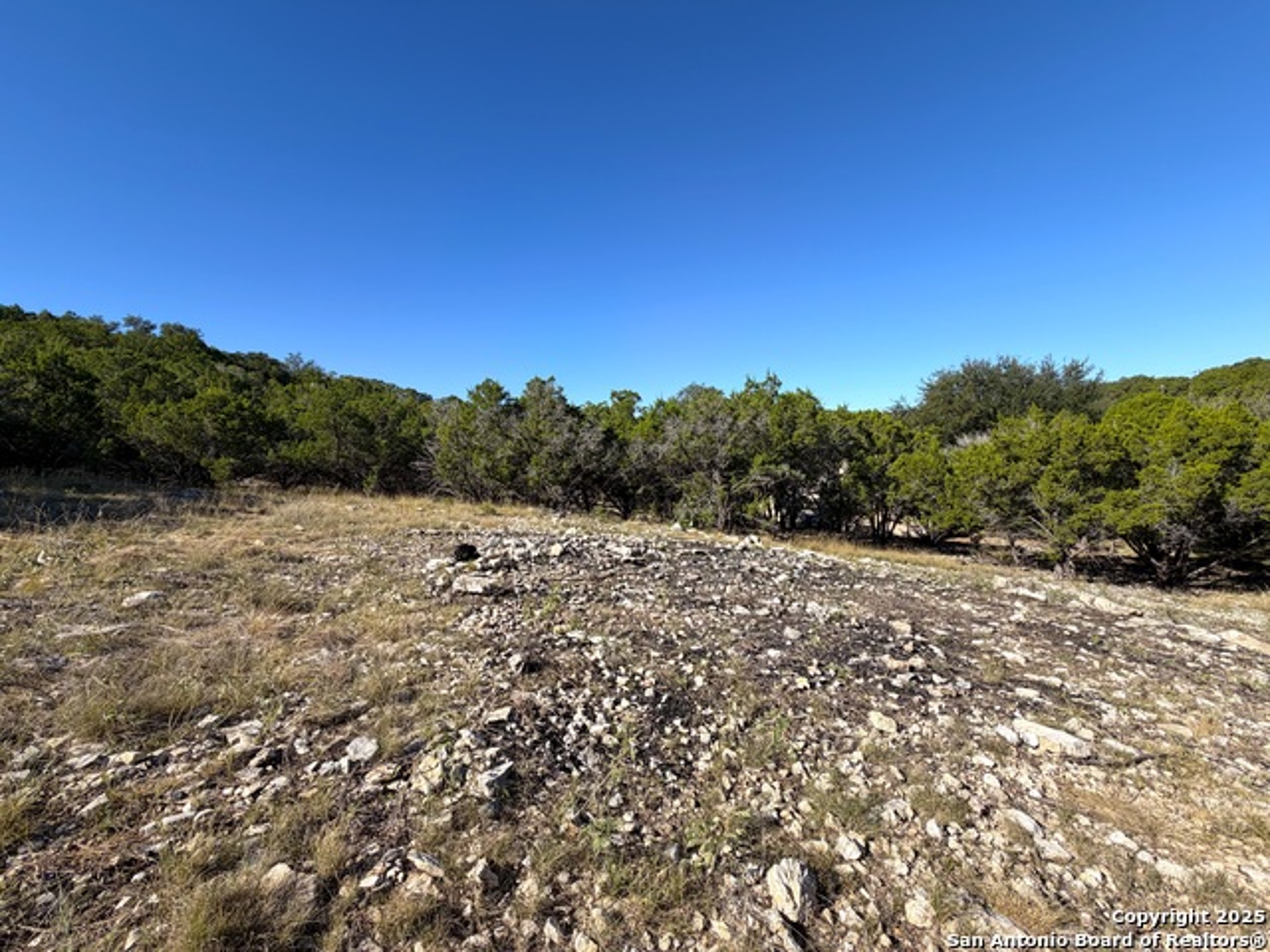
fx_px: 514
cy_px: 476
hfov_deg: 102.1
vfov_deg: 85.7
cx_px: 635
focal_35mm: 14
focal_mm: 2.22
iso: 20
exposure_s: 1/770
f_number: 2.2
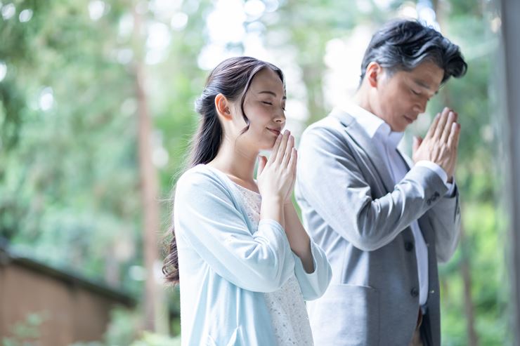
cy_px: 173
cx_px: 260
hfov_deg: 23.9
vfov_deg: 16.1
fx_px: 1227
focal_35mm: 85
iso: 1250
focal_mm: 85
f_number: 1.8
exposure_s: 1/200
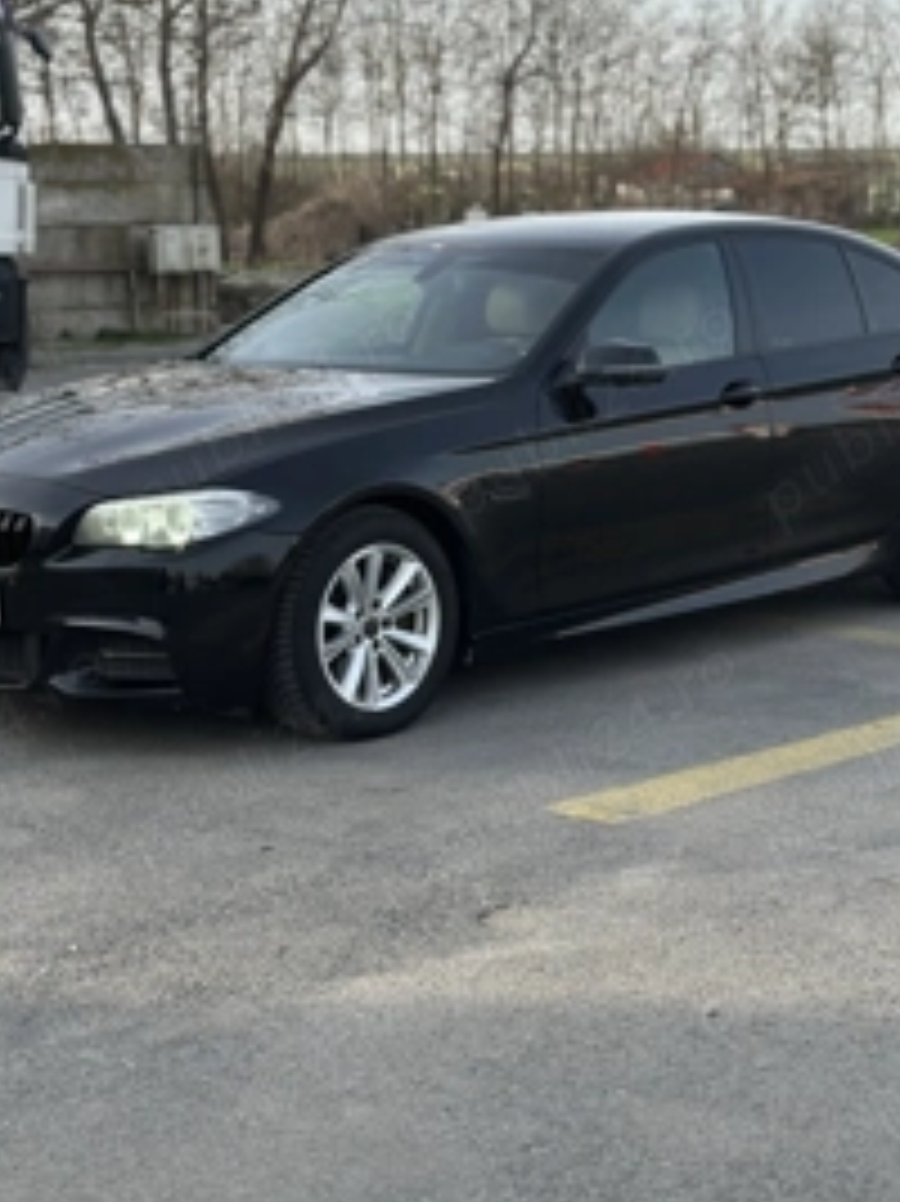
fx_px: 2498
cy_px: 486
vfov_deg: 27.0
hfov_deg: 20.4
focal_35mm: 72
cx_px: 432
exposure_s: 1/1517
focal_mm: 6.86
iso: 80
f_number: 1.78
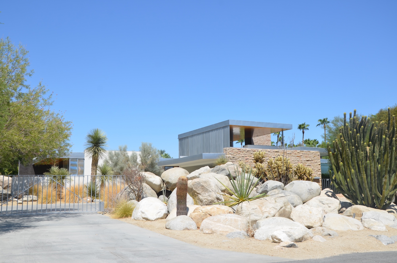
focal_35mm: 42
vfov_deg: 31.8
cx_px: 198
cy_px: 132
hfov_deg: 46.5
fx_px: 462
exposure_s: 1/250
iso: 100
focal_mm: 28
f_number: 8
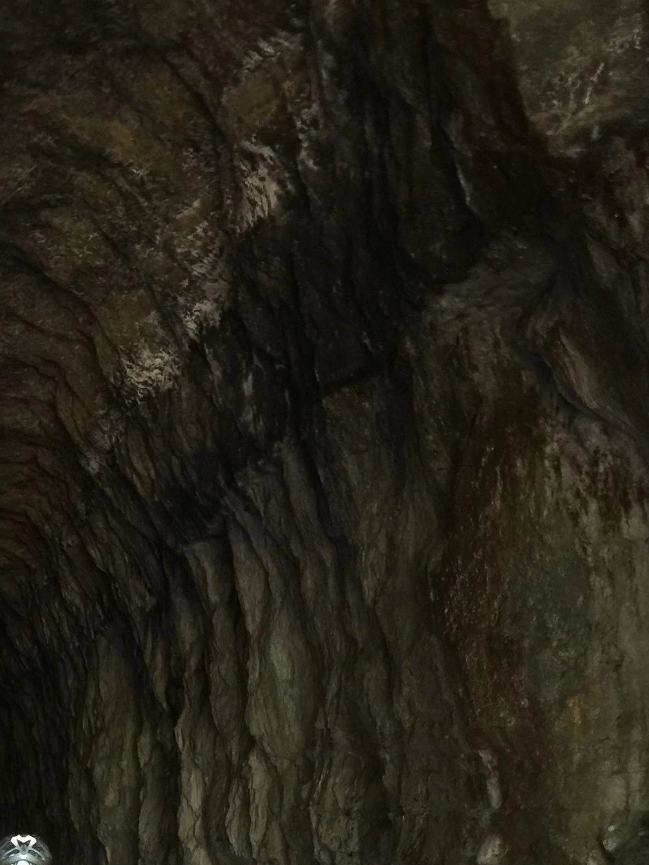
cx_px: 4
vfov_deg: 30.8
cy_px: 767
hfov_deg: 23.4
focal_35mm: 60
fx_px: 1500
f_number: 2.2
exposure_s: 1/4
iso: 64
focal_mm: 4.15
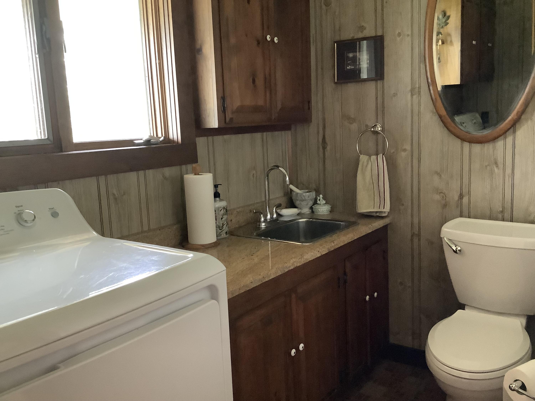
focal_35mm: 31
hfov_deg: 58.4
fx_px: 479
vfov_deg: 45.4
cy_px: 200
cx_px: 268
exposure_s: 1/25
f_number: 2.4
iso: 400
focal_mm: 3.3
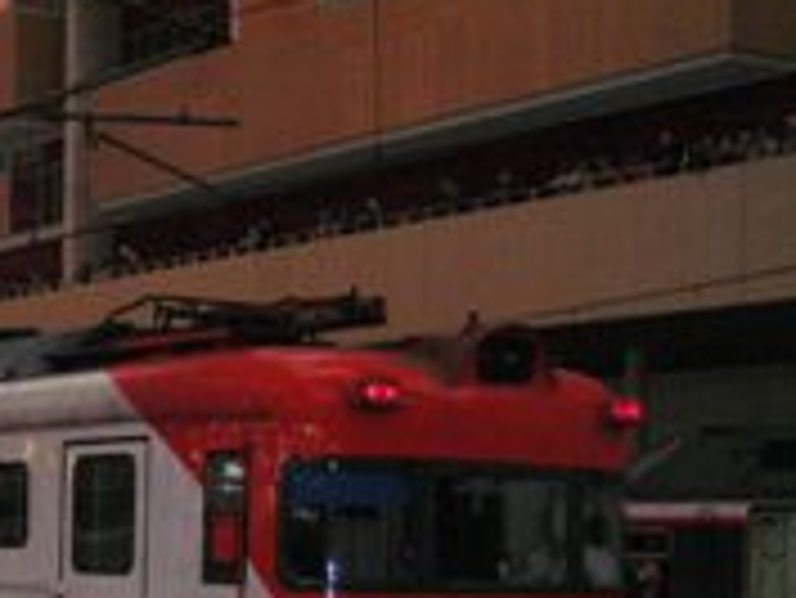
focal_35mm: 96
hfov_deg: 19.4
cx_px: -117
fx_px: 2209
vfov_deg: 15.0
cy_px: 665
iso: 137
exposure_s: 1/60.1
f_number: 3.2
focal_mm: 6.3
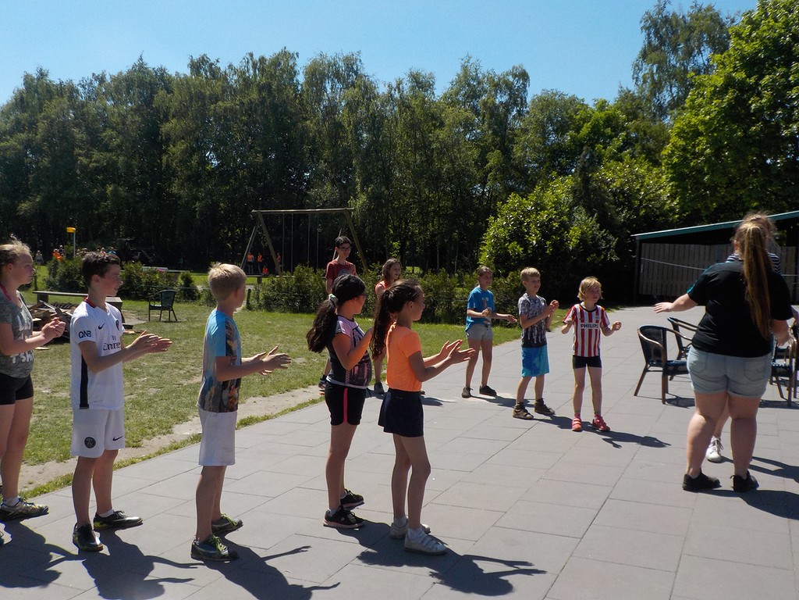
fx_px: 692
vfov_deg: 46.8
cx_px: 400
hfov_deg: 60.0
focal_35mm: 30
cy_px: 300
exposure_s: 1/1250
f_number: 3.3
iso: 125
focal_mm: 4.1
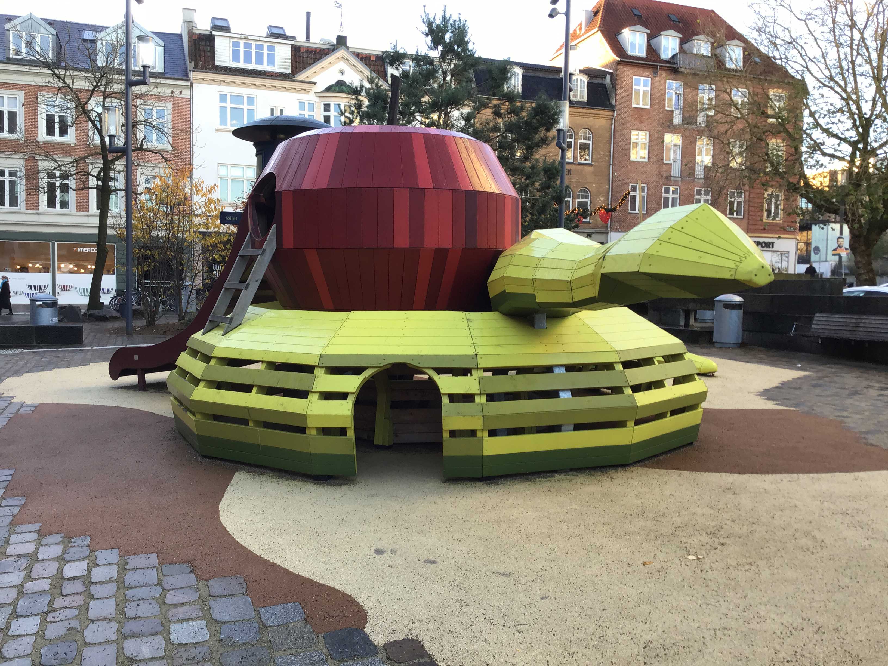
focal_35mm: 31
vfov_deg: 45.4
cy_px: 333
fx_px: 795
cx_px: 444
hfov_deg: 58.4
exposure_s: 1/50
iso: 25
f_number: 2.4
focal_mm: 3.3
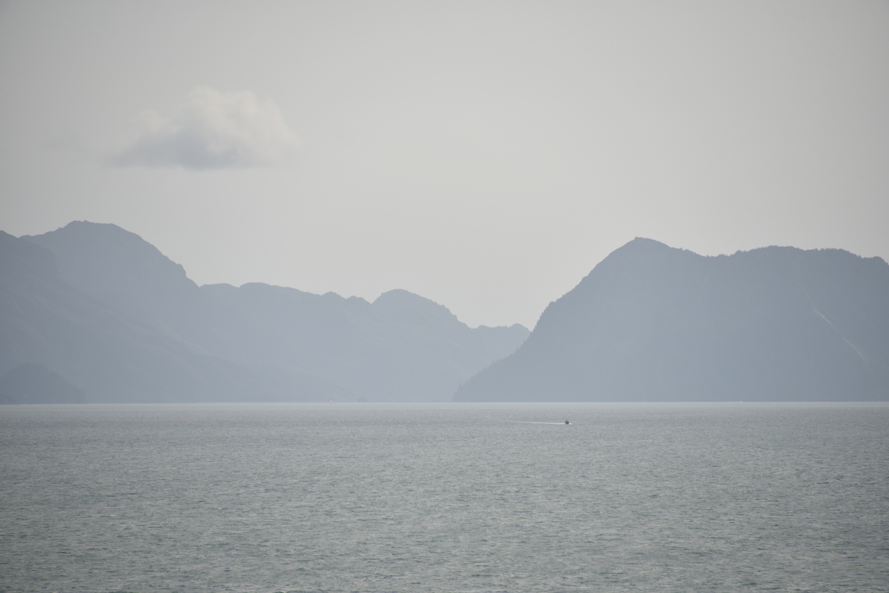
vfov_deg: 4.6
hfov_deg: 6.9
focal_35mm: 300
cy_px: 296
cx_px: 444
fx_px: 7410
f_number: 7.1
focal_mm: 300
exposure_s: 1/640
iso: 100
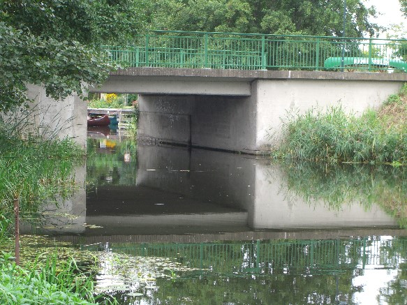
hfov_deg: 17.3
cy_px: 152
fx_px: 1340
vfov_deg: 13.0
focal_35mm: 114
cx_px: 204
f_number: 5.1
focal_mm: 23.7
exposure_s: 1/100
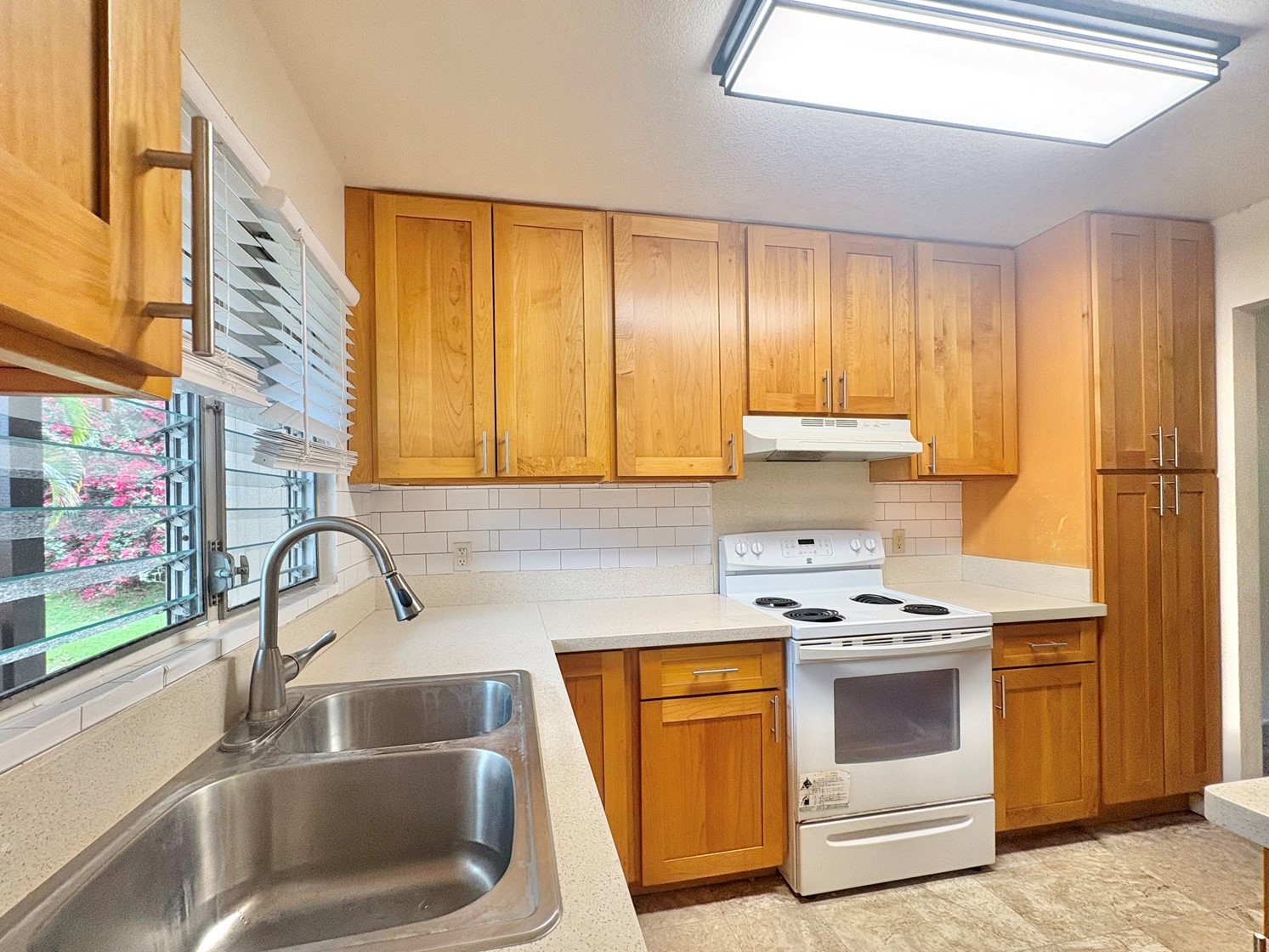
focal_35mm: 15
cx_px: 612
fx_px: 550
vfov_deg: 81.7
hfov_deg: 98.1
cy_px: 503
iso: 160
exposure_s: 1/120
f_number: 2.2
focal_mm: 2.22
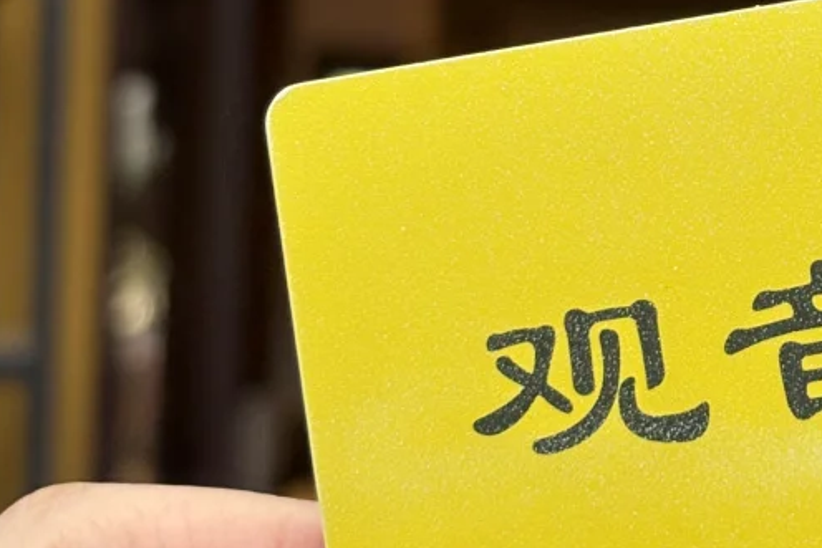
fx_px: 3586
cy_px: -33
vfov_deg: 8.7
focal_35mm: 157
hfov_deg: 12.9
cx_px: 850
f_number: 1.6
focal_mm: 5.96
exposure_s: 1/213
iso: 80
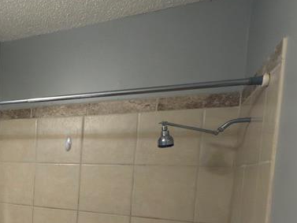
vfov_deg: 35.9
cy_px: 191
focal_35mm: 38
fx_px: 326
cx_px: -40
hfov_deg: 38.9
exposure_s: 1/30
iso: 100
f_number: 2.2
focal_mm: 2.22
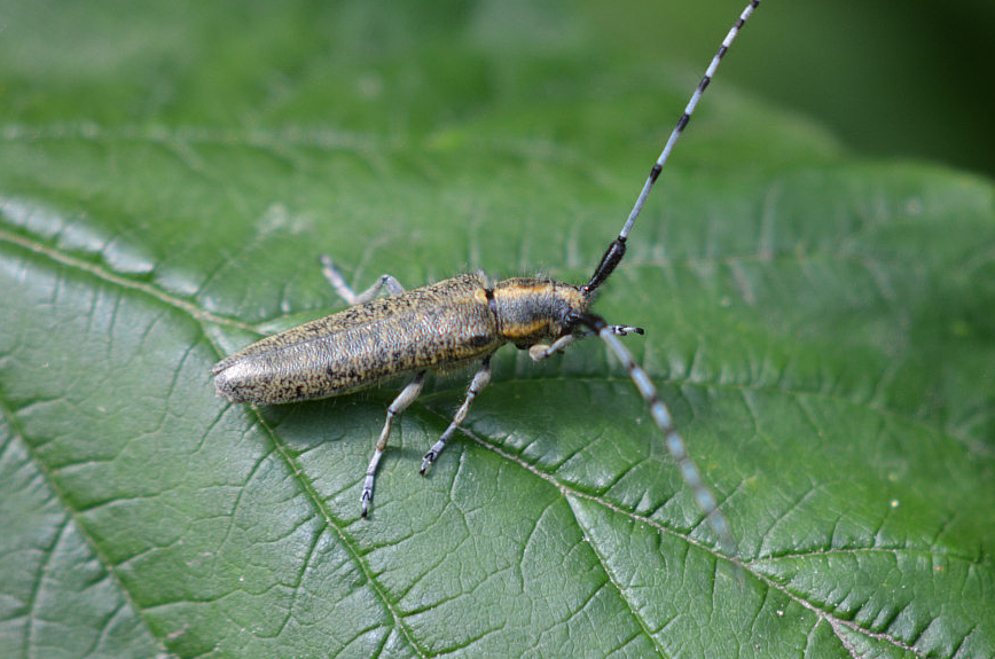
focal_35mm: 354
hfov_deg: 5.8
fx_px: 9764
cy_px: 299
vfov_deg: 3.9
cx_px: 539
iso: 360
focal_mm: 200
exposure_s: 1/125
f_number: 8
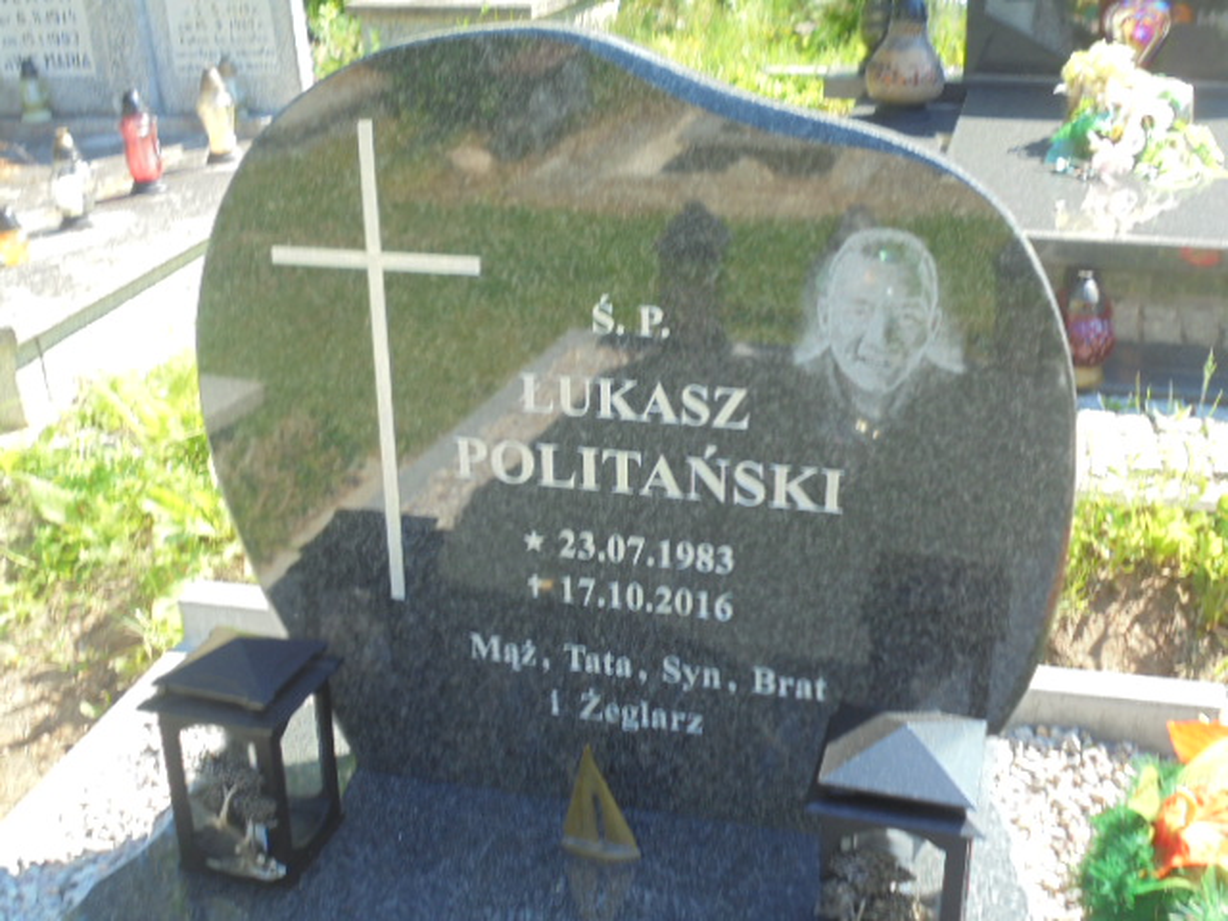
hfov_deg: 43.9
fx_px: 1525
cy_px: 460
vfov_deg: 33.6
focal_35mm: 43
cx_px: 614
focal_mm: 7.8
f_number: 4.5
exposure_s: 1/100
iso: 100
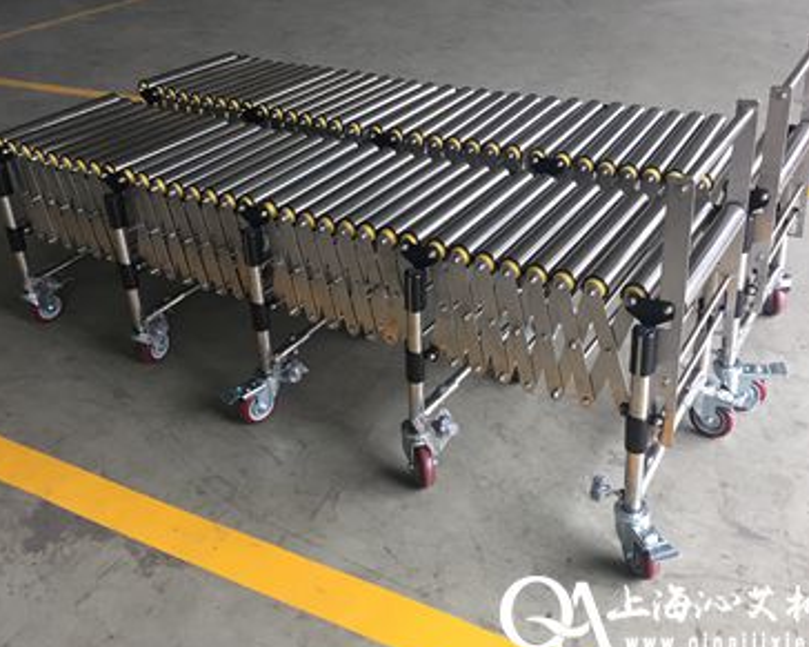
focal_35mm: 35
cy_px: 300
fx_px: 838
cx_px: 382
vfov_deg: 42.2
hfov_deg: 51.5
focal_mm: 4.15
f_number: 2.2
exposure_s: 1/30
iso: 80
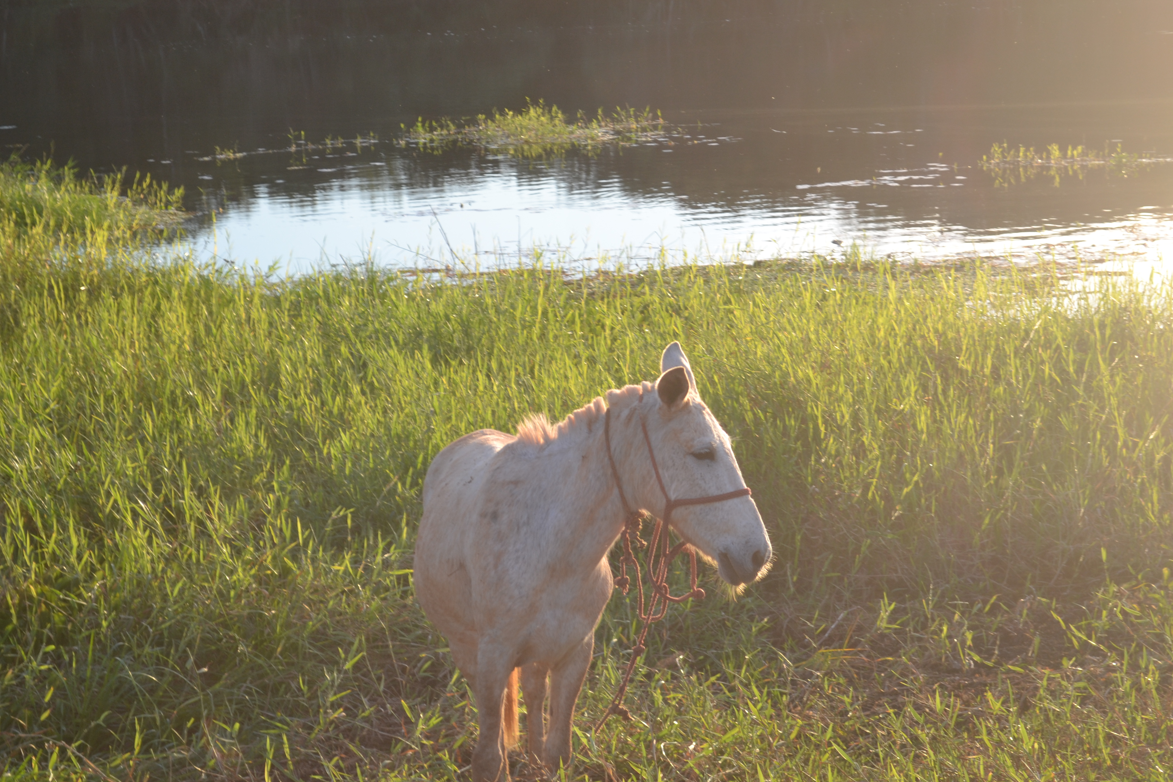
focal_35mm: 94
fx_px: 3049
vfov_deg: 14.6
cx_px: 599
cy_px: 422
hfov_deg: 21.8
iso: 140
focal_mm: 55
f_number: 5.6
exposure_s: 1/125
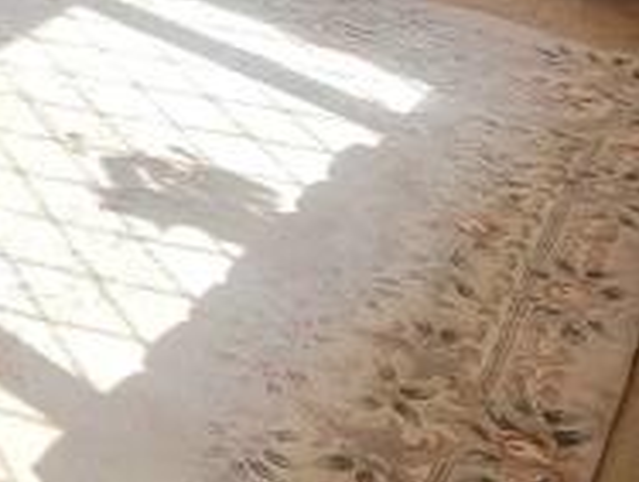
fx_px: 1313
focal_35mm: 71
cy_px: -171
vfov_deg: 19.0
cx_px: -393
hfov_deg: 21.5
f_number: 2.2
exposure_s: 1/227
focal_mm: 2.2
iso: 50
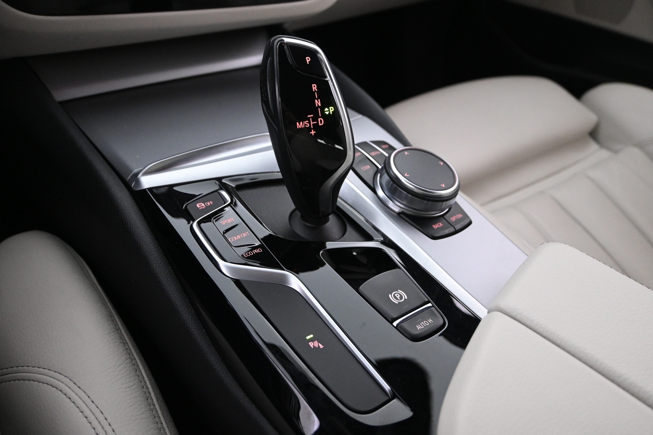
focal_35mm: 32
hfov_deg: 59.5
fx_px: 571
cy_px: 218
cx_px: 326
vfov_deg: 41.7
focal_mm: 21
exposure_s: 1/30
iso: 2500
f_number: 4
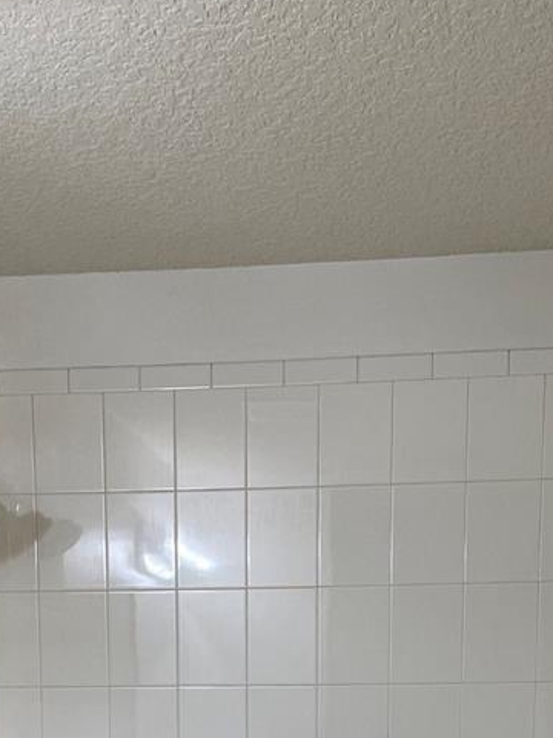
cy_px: 901
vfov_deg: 26.3
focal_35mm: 65
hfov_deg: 22.6
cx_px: 280
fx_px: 1385
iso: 100
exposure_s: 1/120
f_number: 1.6
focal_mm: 4.2
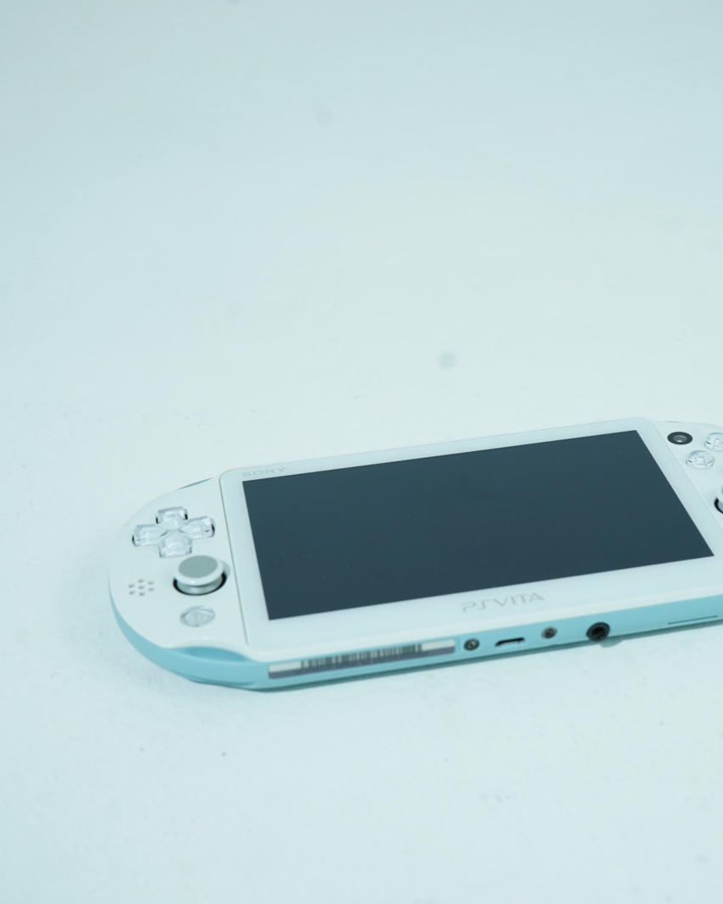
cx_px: 468
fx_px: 1445
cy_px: 449
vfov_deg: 34.8
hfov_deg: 28.0
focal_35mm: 54
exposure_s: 1/40
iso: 160
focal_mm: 38
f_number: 7.1
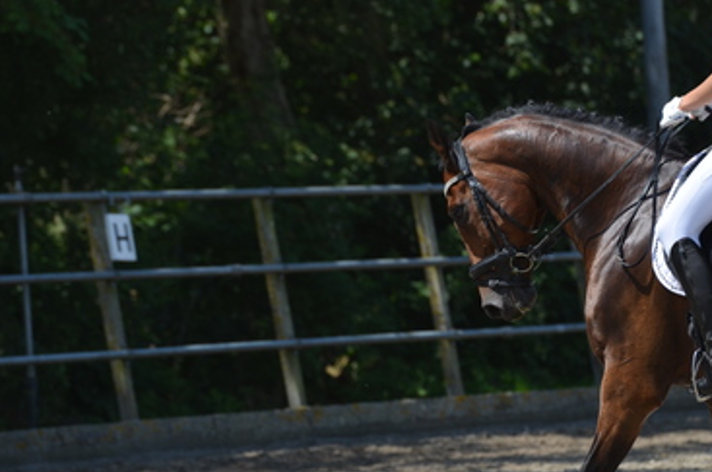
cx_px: 431
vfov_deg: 3.7
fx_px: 7235
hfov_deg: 5.6
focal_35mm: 367
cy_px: 290
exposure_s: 1/800
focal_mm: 195
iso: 100
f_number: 5
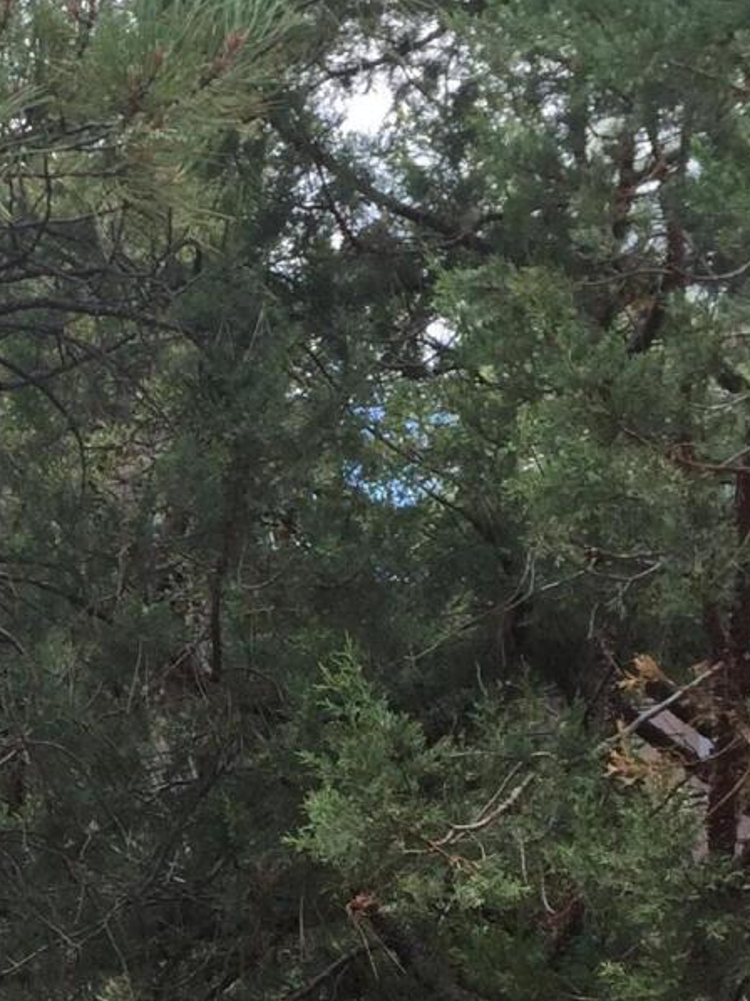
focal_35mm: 97
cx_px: -303
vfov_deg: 19.6
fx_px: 2804
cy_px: 1003
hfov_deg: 14.4
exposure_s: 1/257
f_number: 2.2
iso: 32
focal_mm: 4.15
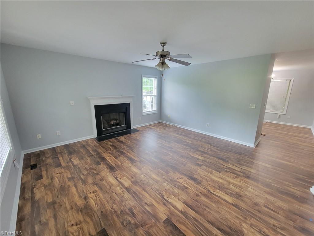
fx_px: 118
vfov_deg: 89.9
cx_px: 157
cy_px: 118
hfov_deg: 106.2
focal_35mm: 13
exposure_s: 1/30
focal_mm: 2.2
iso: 400
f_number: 2.2
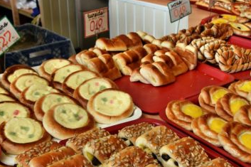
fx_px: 341
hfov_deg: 40.3
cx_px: 133
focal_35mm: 49
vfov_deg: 27.4
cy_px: 102
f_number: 6.3
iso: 400
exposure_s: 1/160
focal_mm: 18
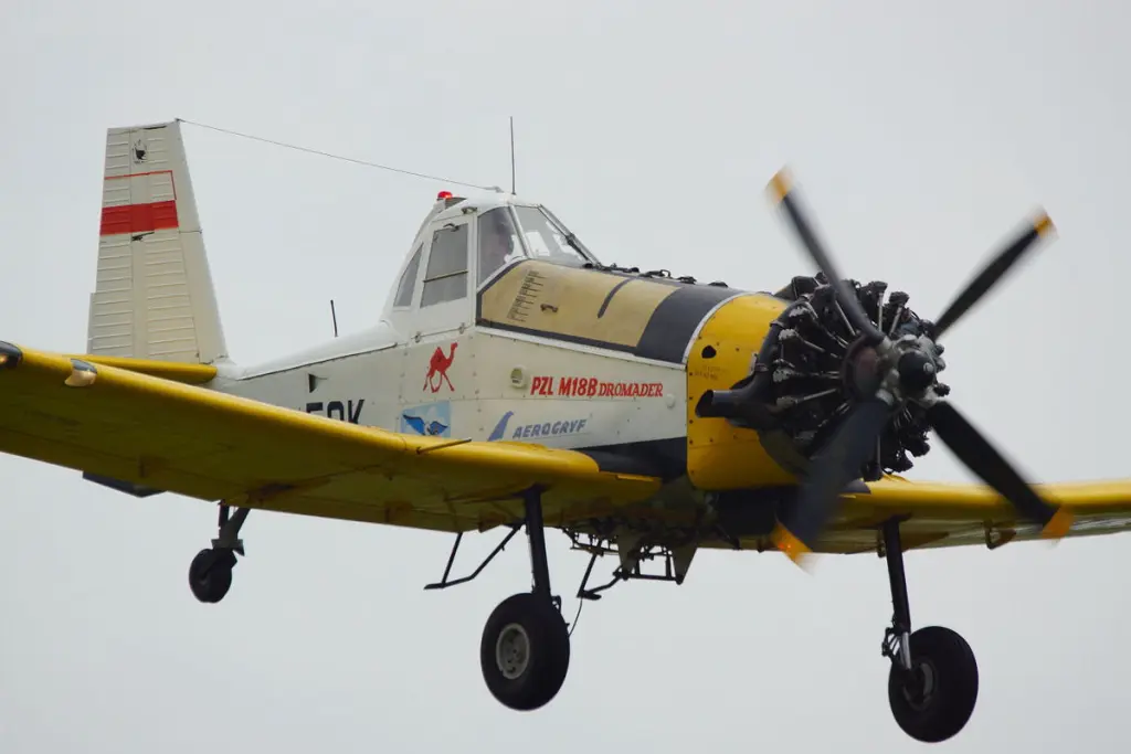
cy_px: 377
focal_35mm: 600
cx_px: 566
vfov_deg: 2.3
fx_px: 18851
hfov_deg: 3.4
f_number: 8
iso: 200
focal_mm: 400
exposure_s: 1/1000
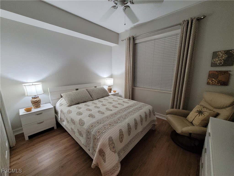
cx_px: 117
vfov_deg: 89.9
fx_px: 88
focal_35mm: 13
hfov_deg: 106.2
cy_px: 88
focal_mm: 1.74
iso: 400
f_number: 2.2
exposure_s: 1/60
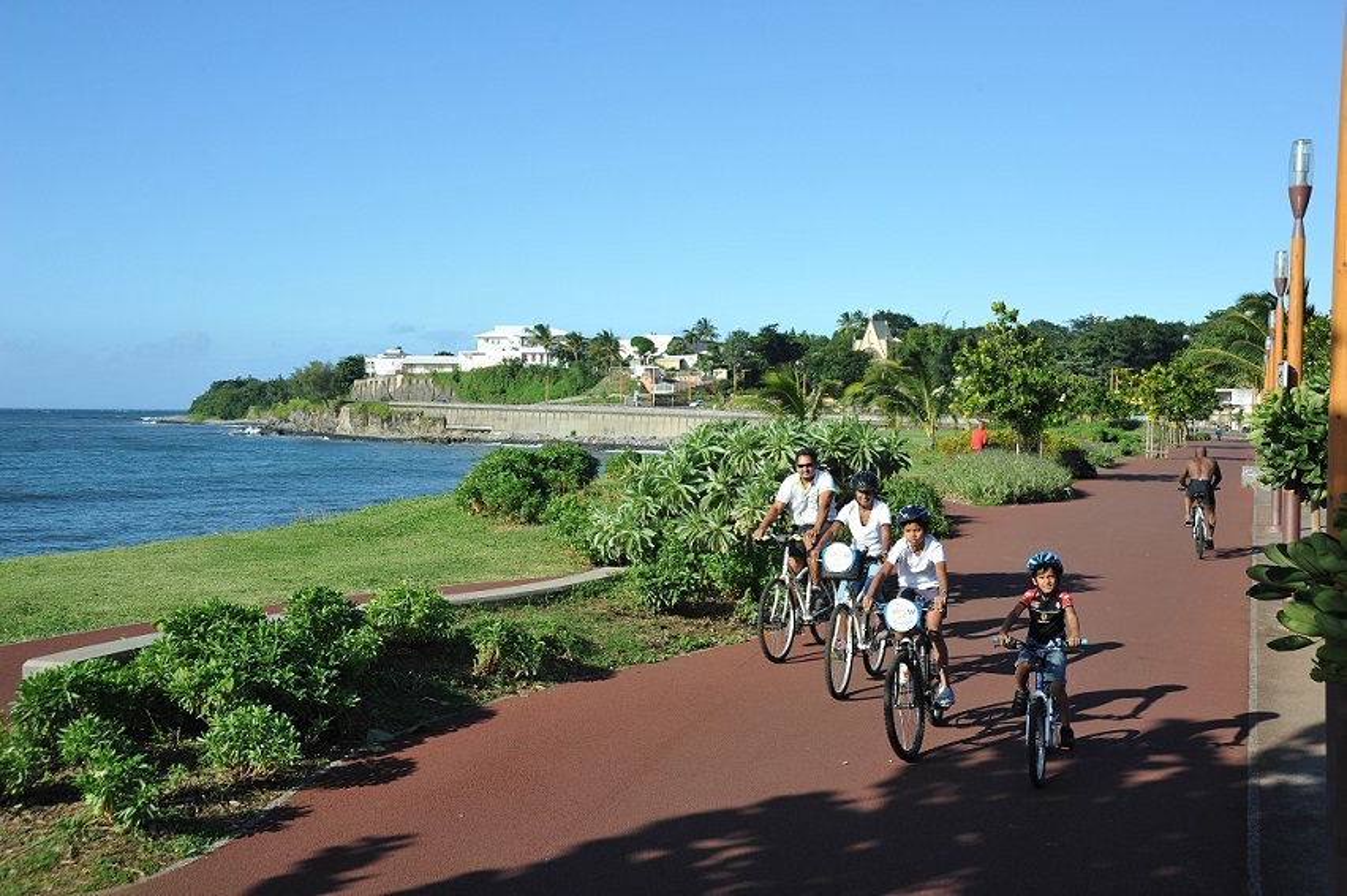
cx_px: 674
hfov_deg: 48.5
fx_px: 1496
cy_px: 448
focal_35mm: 40
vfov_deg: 33.4
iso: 400
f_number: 11
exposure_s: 1/500
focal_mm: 40
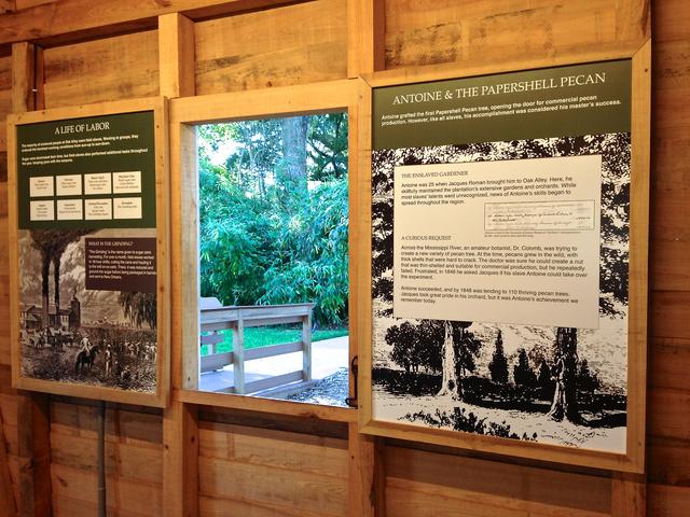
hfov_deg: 55.4
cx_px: 345
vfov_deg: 42.9
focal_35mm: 33
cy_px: 258
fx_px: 658
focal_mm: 4.12
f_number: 2.4
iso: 50
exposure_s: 1/27
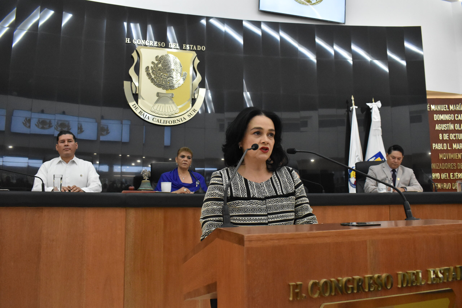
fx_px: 385
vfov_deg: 43.6
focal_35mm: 30
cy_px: 154
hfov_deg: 61.9
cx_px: 231
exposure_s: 1/60
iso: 3200
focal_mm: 20
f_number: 5.6
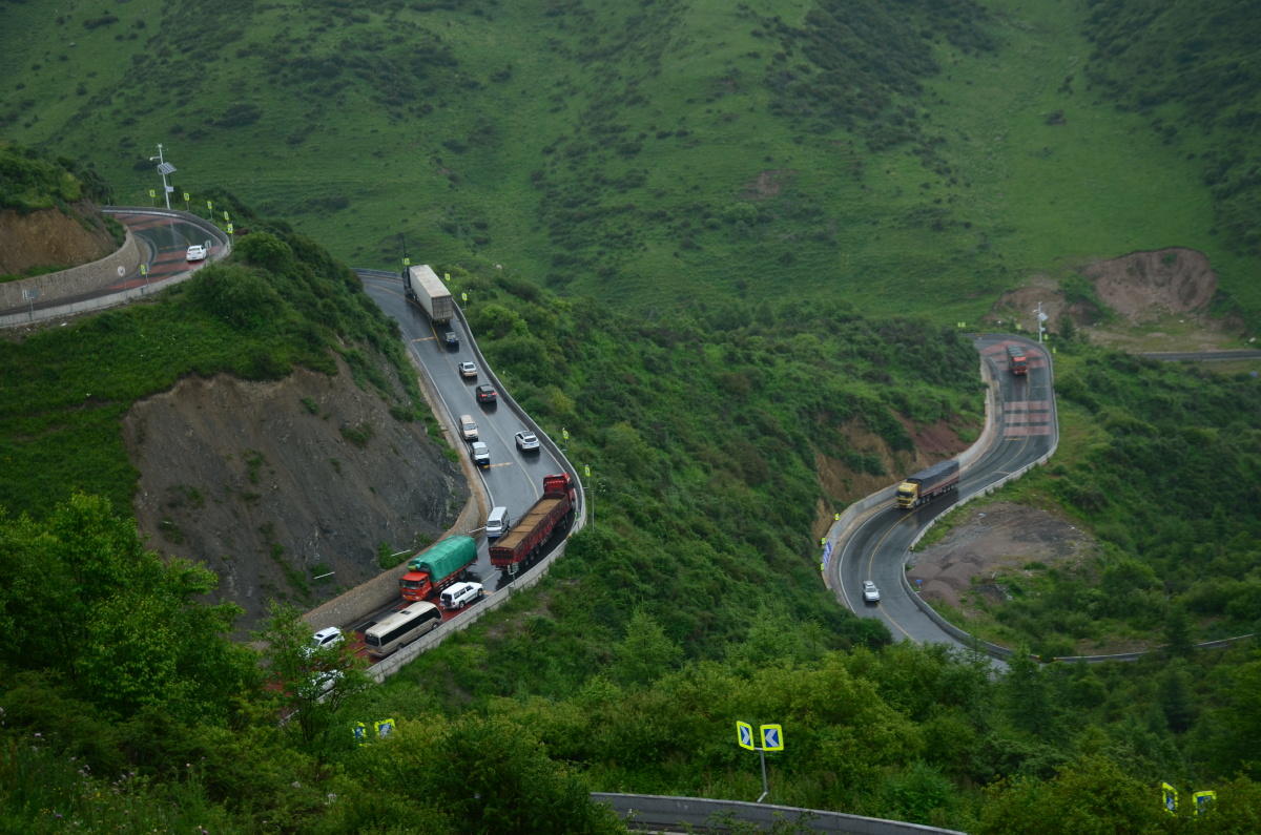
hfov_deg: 35.1
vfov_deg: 23.7
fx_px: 1993
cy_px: 418
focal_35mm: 57
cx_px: 630
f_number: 5
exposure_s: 1/25
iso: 125
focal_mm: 38
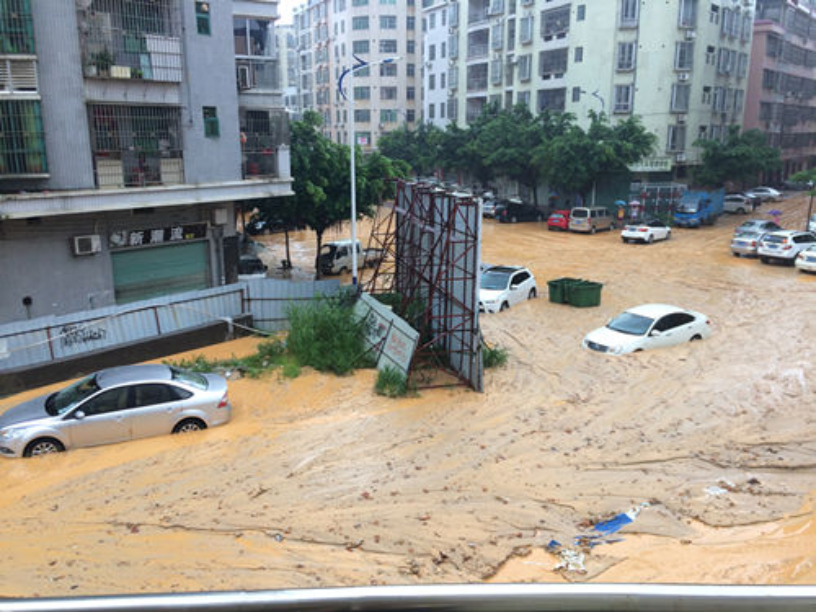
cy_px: 306
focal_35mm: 29
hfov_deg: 61.7
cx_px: 408
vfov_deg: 48.2
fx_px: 684
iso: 40
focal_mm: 4.15
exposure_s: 1/100
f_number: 2.2
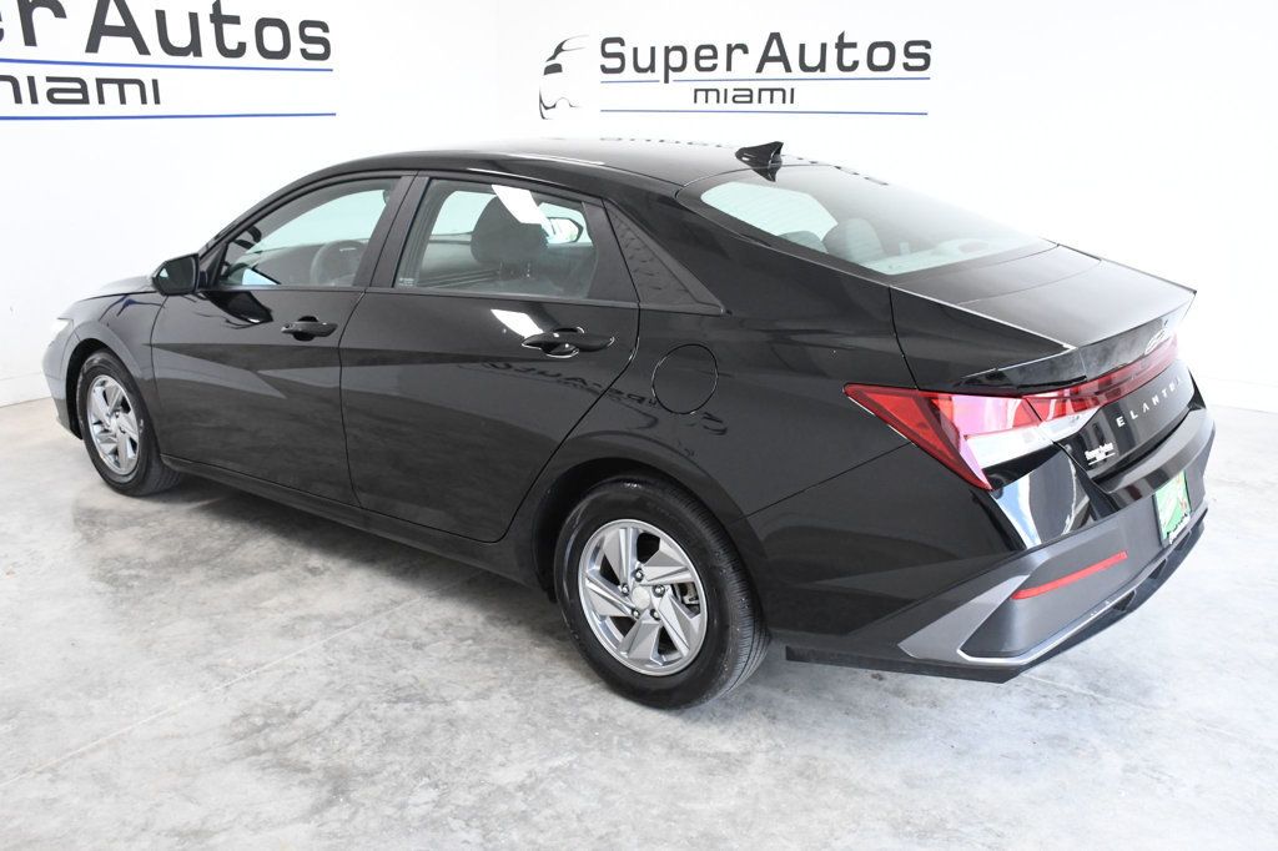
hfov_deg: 57.2
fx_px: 1171
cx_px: 639
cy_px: 426
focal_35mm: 33
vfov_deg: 39.9
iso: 2500
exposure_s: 1/250
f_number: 8
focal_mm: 22
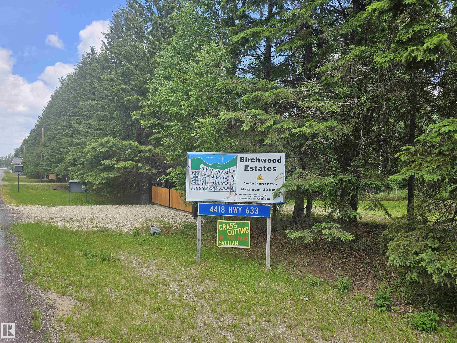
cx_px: 228
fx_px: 304
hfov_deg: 73.9
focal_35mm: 23
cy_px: 172
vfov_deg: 58.9
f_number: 1.7
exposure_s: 1/208
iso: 10
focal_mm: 6.3
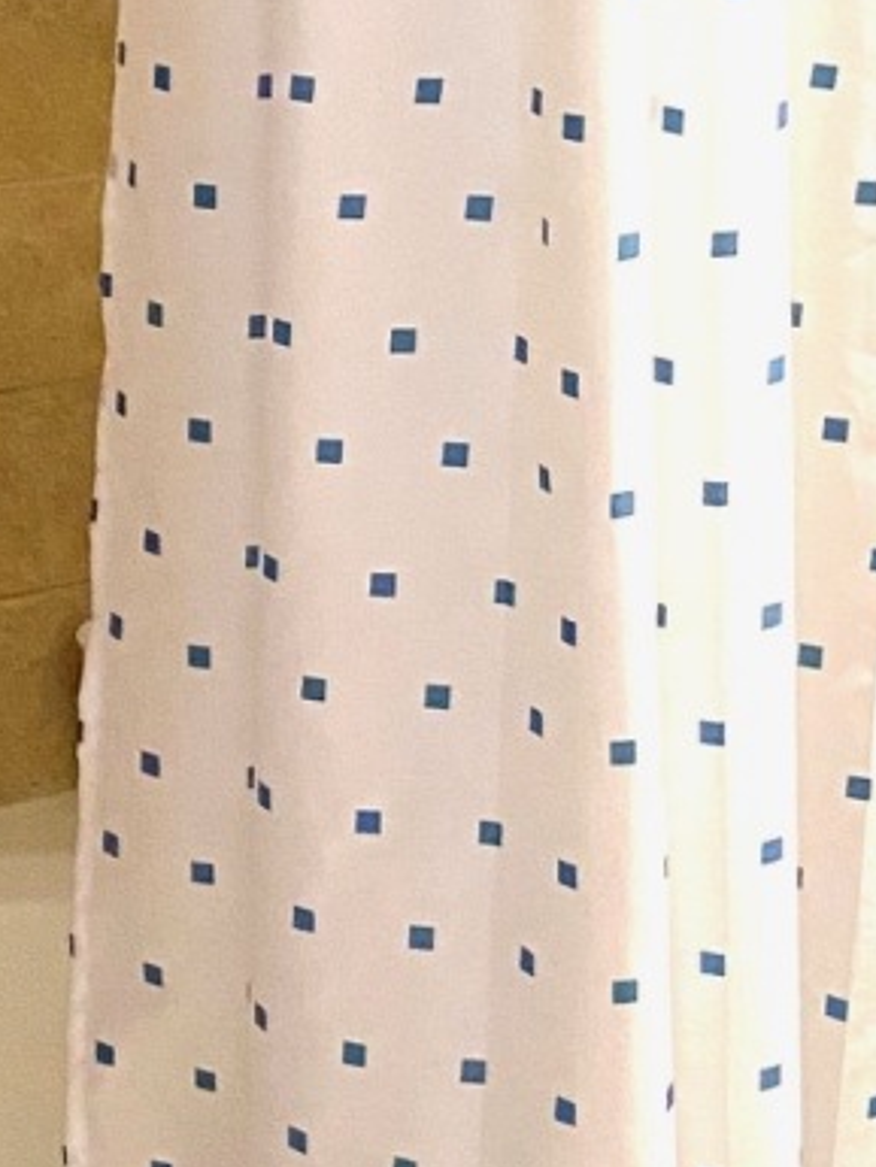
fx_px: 3507
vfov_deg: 18.6
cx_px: 470
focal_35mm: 104
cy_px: 174
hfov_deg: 14.2
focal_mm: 4.25
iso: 400
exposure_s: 1/60
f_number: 1.8
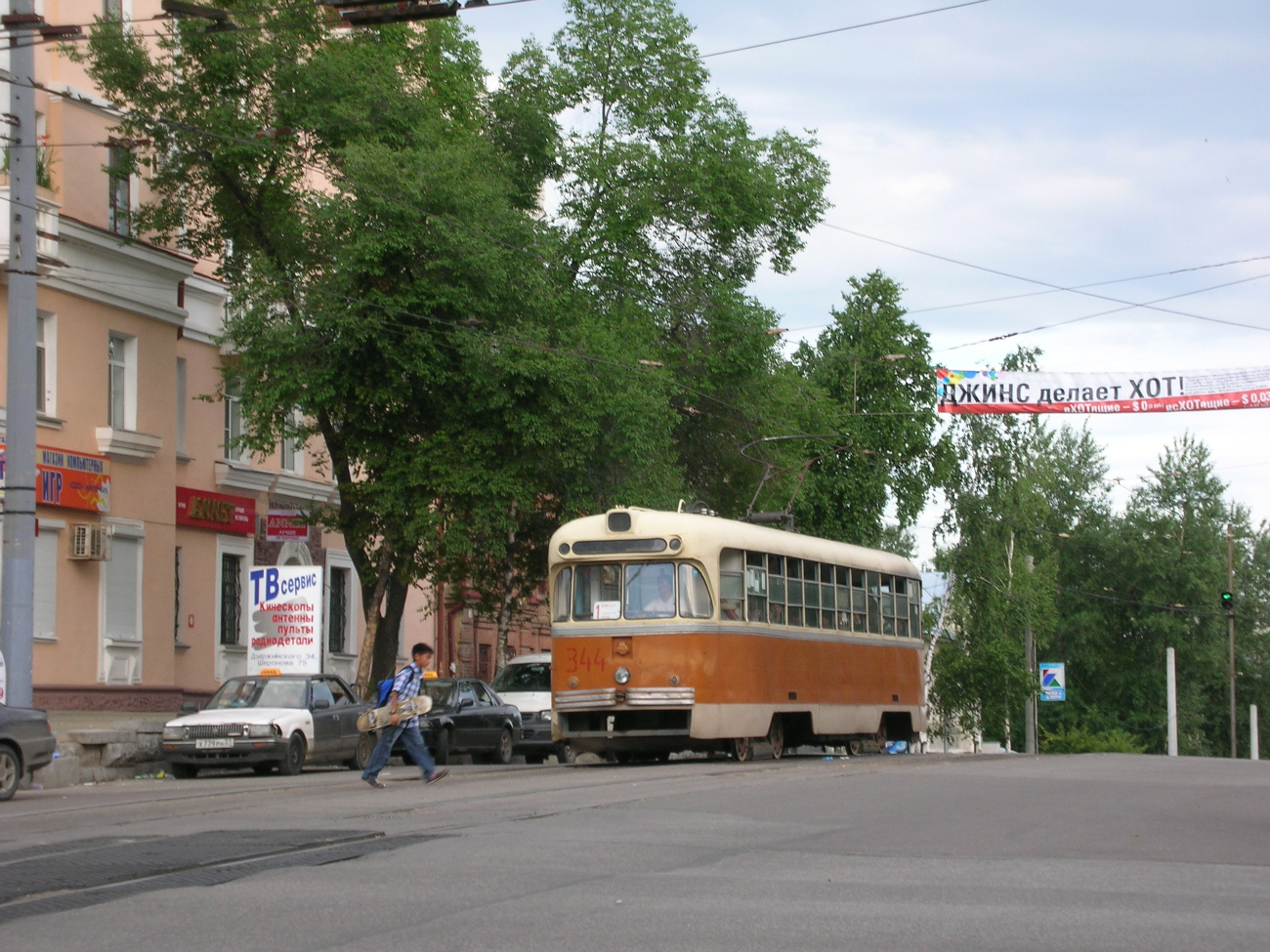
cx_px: 635
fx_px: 3852
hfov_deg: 18.7
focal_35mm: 105
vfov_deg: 14.1
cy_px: 476
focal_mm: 17.4
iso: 50
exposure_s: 1/51
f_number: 5.4
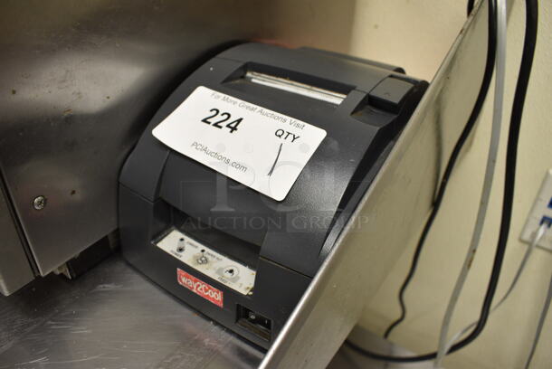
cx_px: 276
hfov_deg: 67.3
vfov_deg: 48.0
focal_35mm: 27
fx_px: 414
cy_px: 184
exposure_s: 1/60
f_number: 5.6
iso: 640
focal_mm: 18
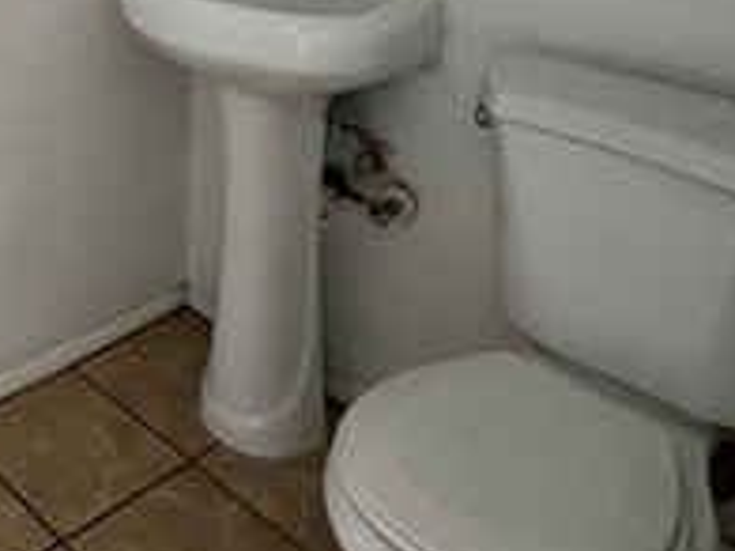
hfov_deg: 34.8
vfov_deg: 27.0
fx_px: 976
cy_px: -147
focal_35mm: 46
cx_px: -94
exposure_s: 1/60
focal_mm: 2.22
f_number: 2.2
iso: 640
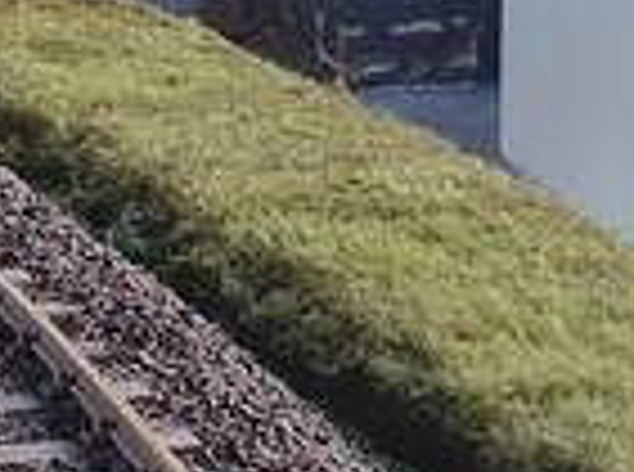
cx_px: -99
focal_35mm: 148
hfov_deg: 13.1
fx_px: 2704
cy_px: 13
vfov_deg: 9.9
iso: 320
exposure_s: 1/100
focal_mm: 4.32
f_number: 2.4
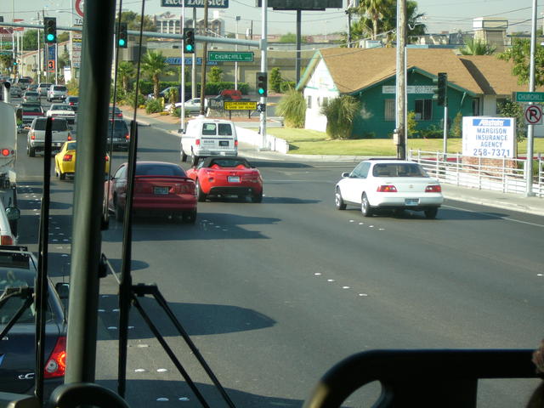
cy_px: 204
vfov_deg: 14.1
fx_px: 1650
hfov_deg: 18.7
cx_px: 272
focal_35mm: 105
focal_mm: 17.4
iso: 50
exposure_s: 1/125
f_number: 4.9
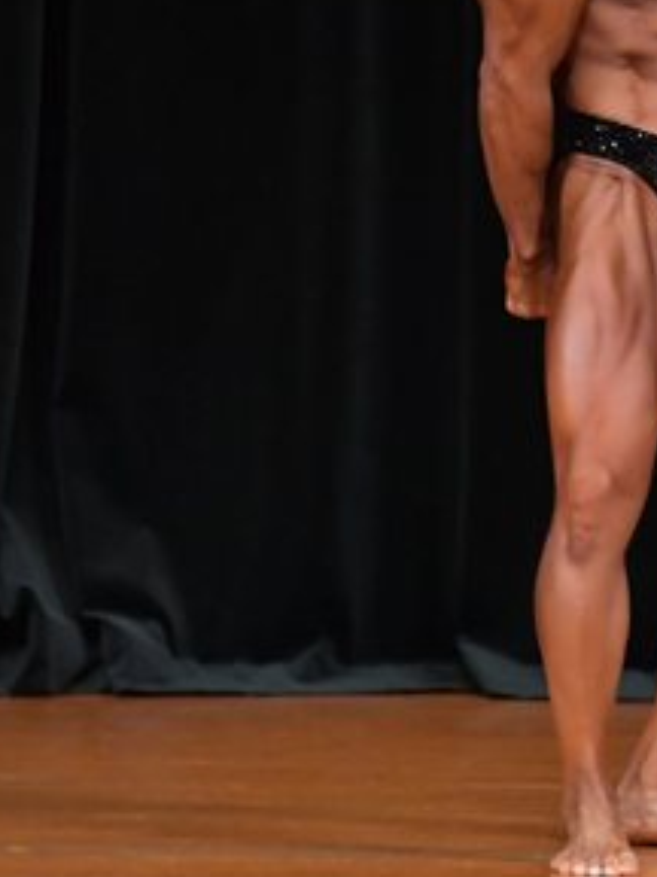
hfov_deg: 1.9
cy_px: 207
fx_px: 19663
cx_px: 756
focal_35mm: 777
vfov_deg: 2.6
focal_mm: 200
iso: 4000
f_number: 5.6
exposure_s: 1/400
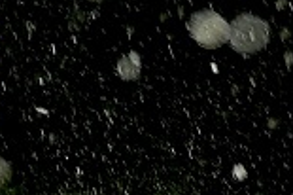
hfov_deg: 0.8
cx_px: 442
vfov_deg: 0.5
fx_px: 20781
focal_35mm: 2556
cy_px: 711
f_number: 5.6
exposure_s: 1/500
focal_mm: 330
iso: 160
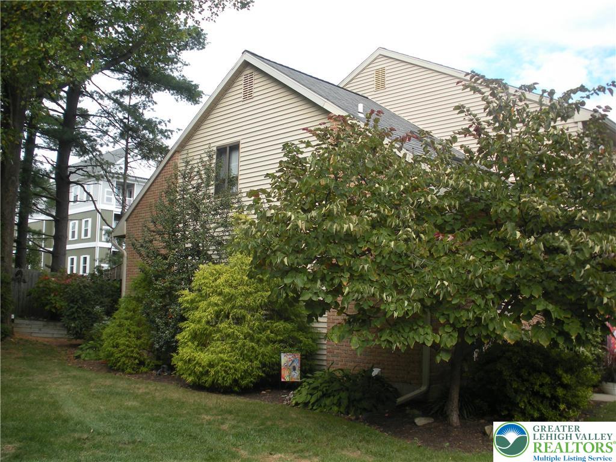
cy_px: 231
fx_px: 623
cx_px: 308
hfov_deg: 52.6
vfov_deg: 40.7
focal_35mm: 35
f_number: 3.5
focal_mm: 6.3
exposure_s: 1/190
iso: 64
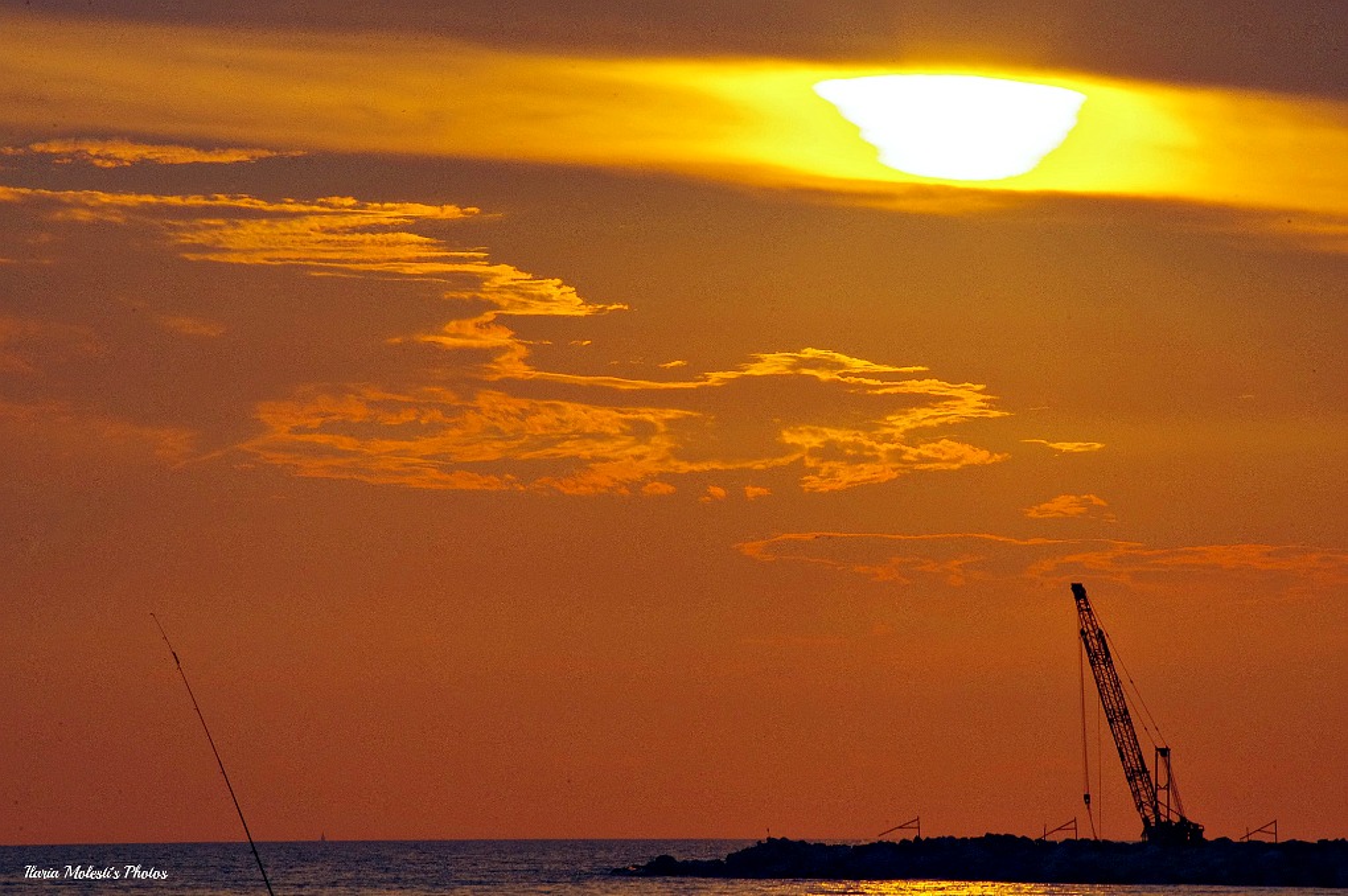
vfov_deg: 5.1
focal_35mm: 270
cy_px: 448
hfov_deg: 7.6
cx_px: 674
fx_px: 10100
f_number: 32
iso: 800
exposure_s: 1/125
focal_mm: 180
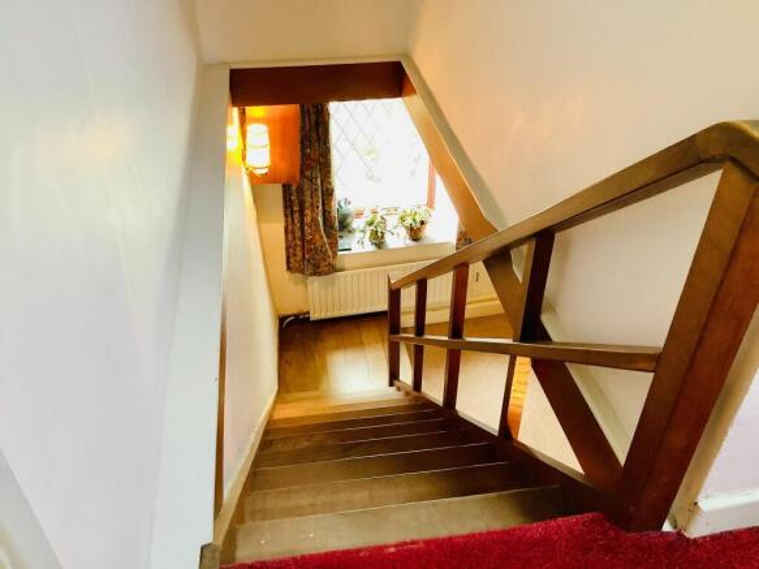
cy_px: 284
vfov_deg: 45.4
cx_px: 380
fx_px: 680
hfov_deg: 58.4
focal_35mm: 31
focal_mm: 3.3
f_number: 2.4
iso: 250
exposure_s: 1/50
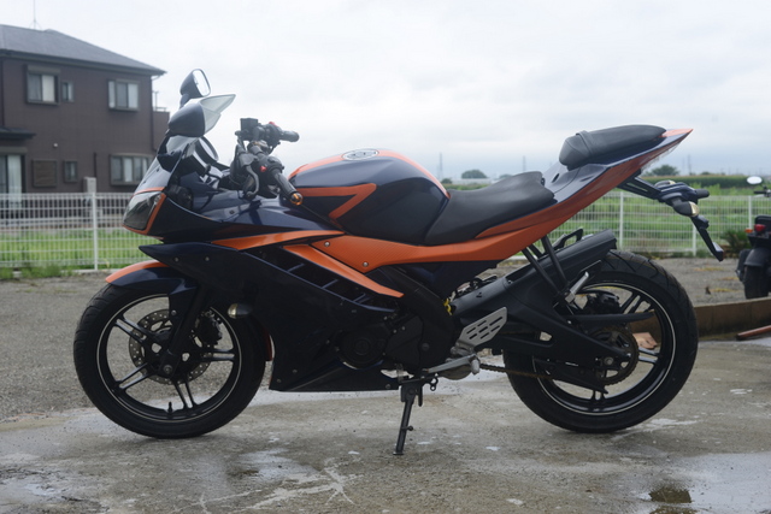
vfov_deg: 27.0
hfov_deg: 39.6
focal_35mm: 50
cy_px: 257
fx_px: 1071
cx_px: 386
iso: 100
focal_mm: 50
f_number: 7.1
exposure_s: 1/200
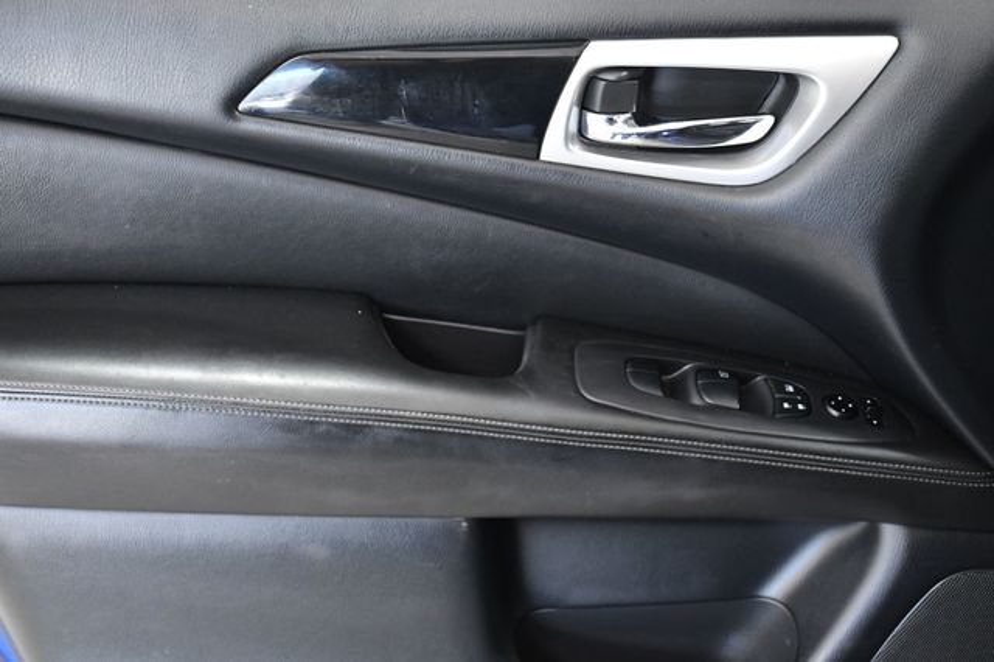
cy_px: 331
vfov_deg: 23.8
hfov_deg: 35.1
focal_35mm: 57
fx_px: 1573
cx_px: 497
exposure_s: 1/100
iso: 2500
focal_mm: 38
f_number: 5
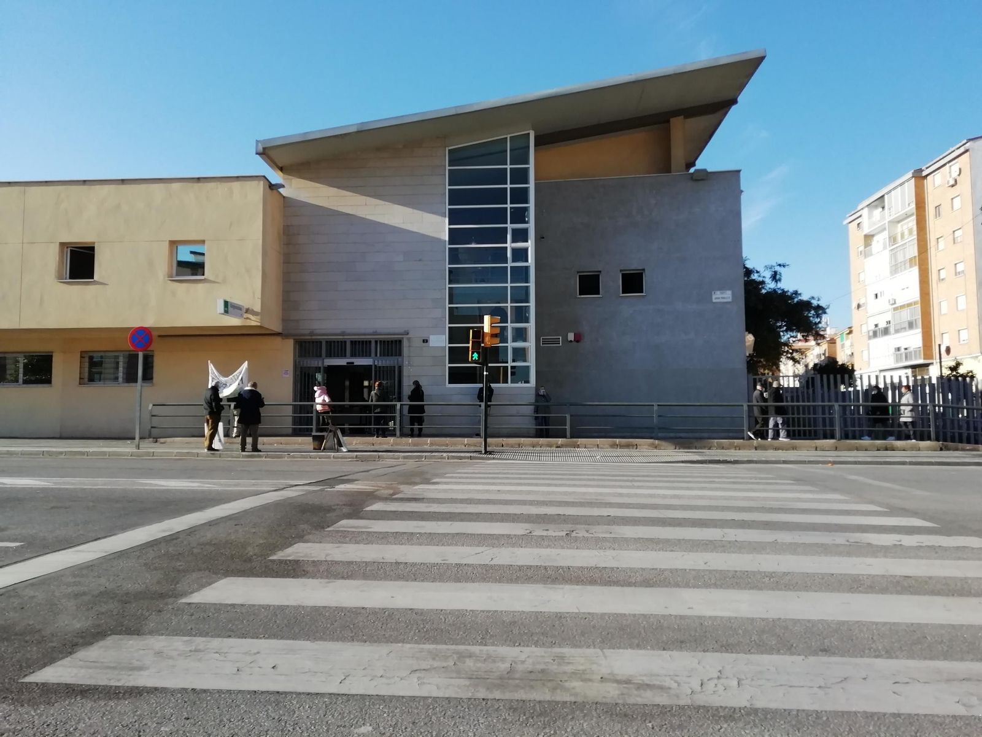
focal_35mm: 26
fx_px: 738
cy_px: 368
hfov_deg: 67.3
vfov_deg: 53.1
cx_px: 491
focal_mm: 3.46
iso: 50
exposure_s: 1/960
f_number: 2.2
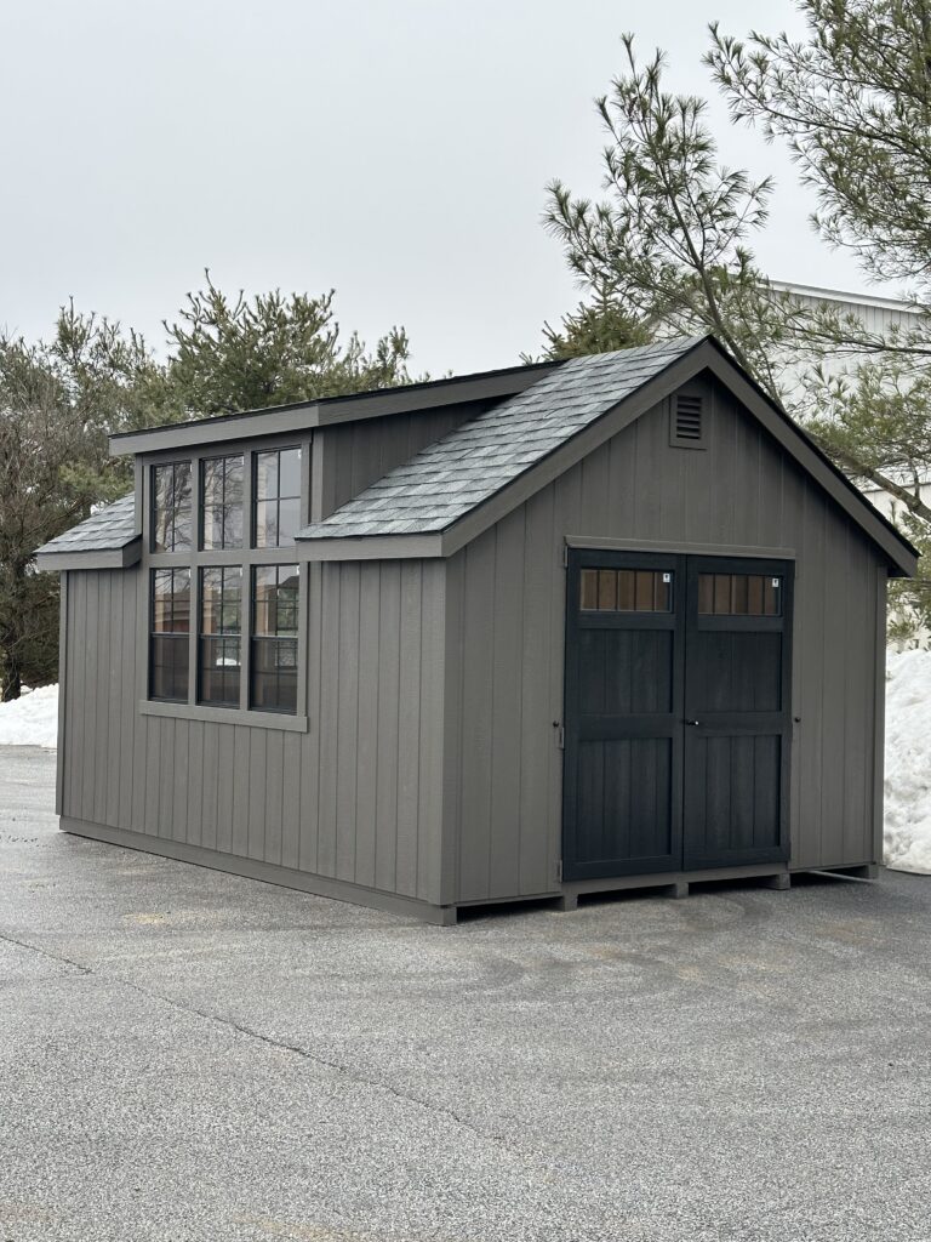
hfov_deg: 30.3
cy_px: 621
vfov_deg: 39.7
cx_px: 466
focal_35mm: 48
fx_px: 1721
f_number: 1.78
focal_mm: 6.86
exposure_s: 1/646
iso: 64
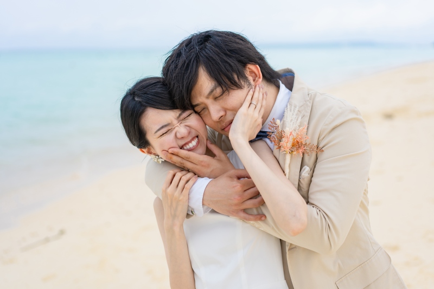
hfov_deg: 36.3
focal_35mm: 55
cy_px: 144
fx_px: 663
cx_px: 217
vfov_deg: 24.6
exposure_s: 1/320
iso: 100
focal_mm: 55
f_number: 2.5
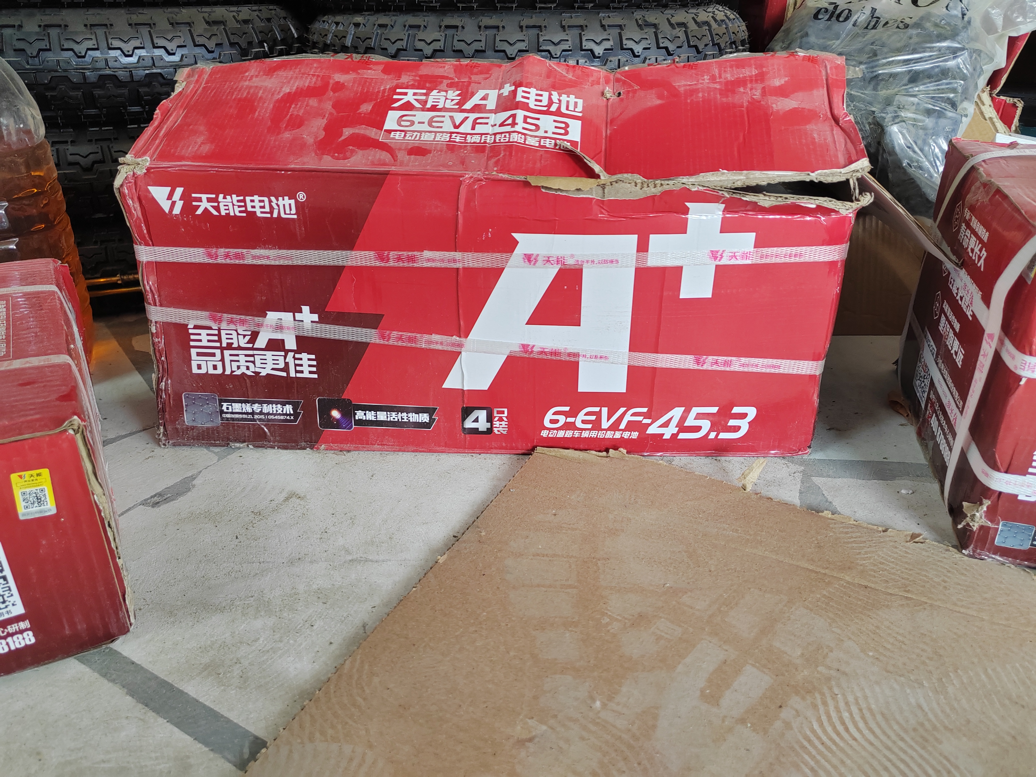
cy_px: 388
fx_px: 808
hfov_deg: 65.3
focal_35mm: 27
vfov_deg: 51.4
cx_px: 518
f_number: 1.9
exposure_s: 1/100
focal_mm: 5.52
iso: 400
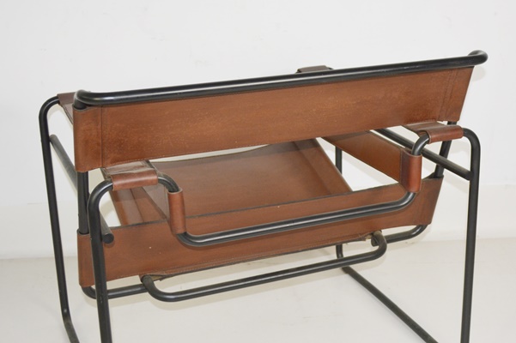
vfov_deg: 28.0
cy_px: 172
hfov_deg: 41.1
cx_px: 258
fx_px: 688
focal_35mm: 48
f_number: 4.8
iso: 640
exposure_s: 1/60
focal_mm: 32
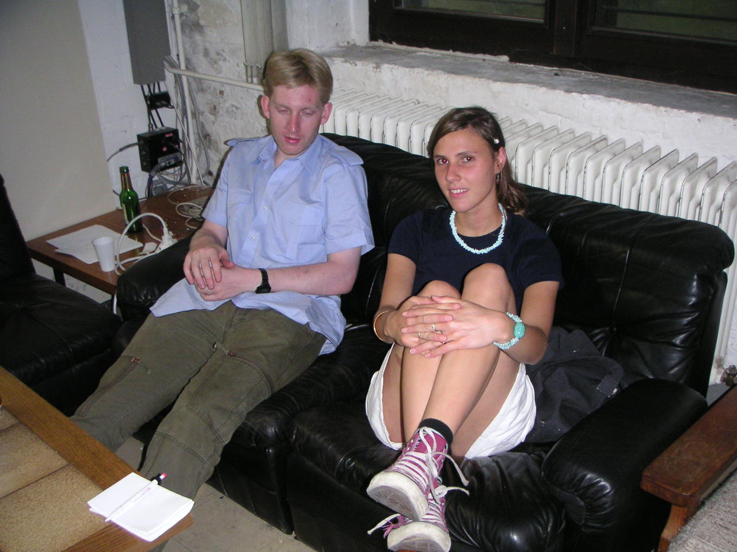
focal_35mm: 38
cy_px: 276
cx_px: 368
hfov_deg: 49.0
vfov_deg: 37.7
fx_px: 809
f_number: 2.8
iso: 160
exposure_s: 1/45
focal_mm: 6
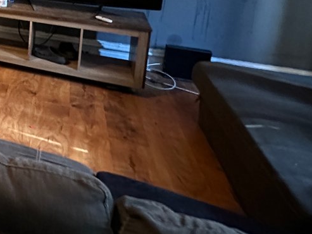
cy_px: -49
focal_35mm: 43
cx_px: -138
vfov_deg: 28.9
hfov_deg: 29.7
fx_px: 388
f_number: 2.2
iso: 1250
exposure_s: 1/30
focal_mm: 2.22
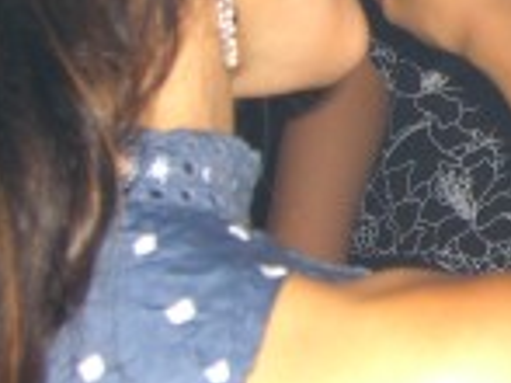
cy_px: 84
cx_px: 852
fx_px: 2286
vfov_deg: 9.5
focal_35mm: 155
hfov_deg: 12.0
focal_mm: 7.9
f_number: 2.8
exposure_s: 1/60
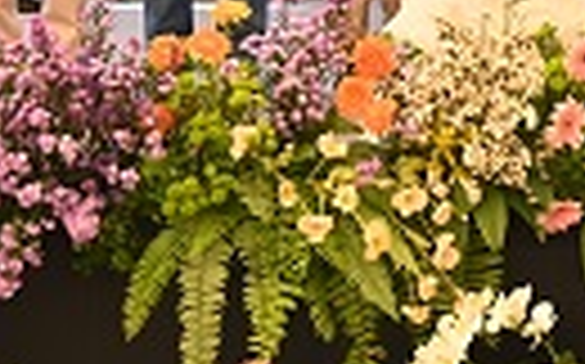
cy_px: -380
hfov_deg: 15.1
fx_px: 2182
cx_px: 538
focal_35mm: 137
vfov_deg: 9.0
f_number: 4
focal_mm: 32
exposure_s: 1/1000
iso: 1250
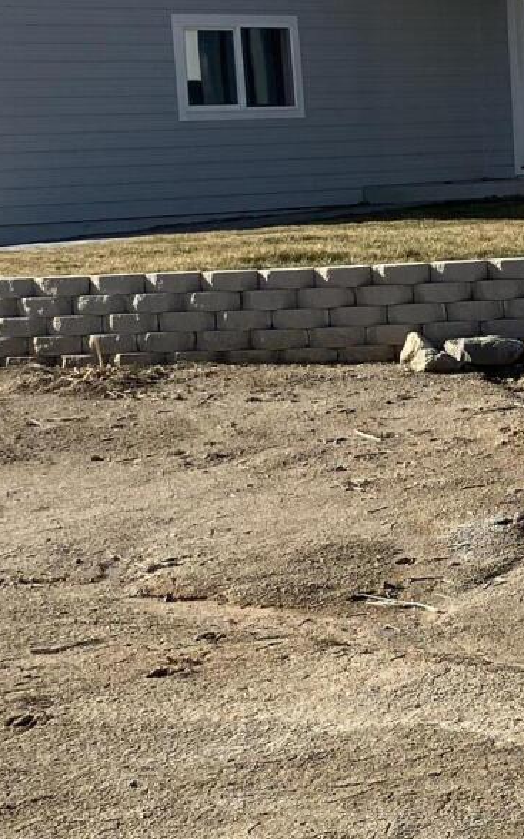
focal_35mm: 101
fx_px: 2310
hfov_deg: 12.7
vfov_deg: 20.5
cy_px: 555
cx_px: 605
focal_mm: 3.99
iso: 32
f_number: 1.8
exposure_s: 1/1869
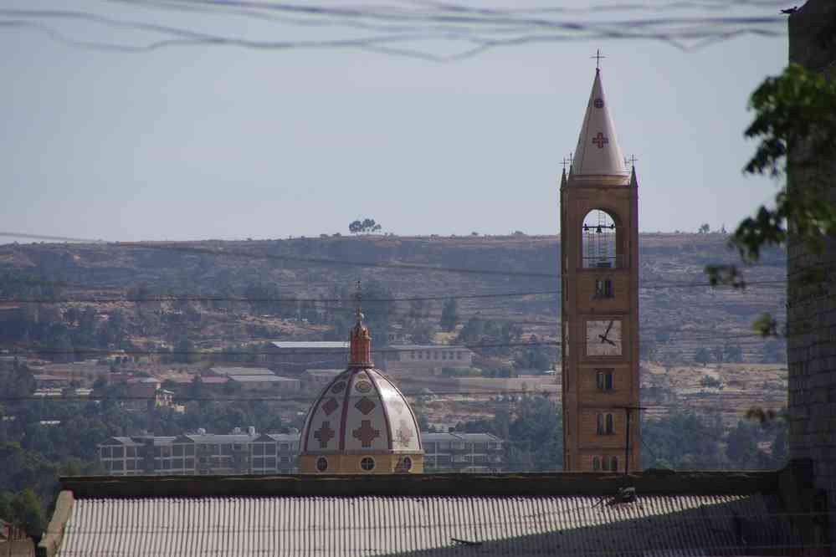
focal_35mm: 375
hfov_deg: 5.5
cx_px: 418
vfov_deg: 3.7
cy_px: 278
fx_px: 8708
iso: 400
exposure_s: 1/320
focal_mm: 250
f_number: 10
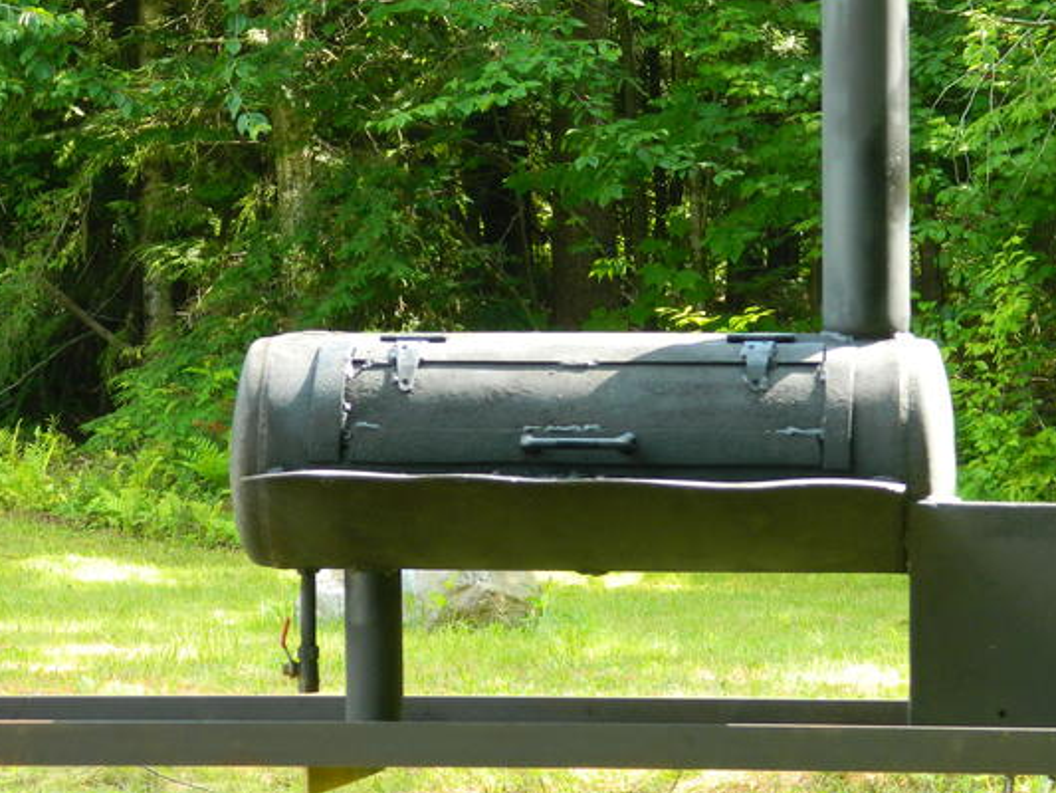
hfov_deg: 11.3
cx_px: 687
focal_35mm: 174
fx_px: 5309
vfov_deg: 8.5
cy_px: 223
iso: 140
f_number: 4.5
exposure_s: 1/60
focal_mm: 18.6
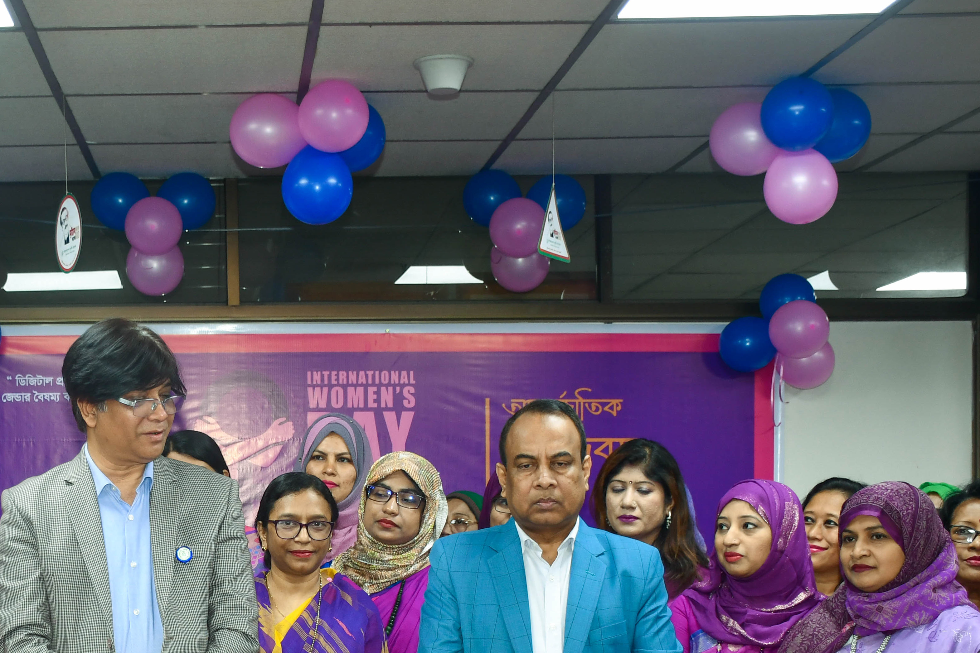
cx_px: 242
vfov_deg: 22.7
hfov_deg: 33.2
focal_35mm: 59
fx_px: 1606
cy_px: 528
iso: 400
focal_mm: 23
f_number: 4
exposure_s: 1/60
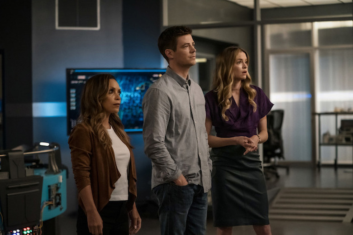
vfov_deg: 16.4
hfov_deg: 24.5
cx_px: 176
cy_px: 118
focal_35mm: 83
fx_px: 813
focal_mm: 83
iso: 5000
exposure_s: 1/200
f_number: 2.8
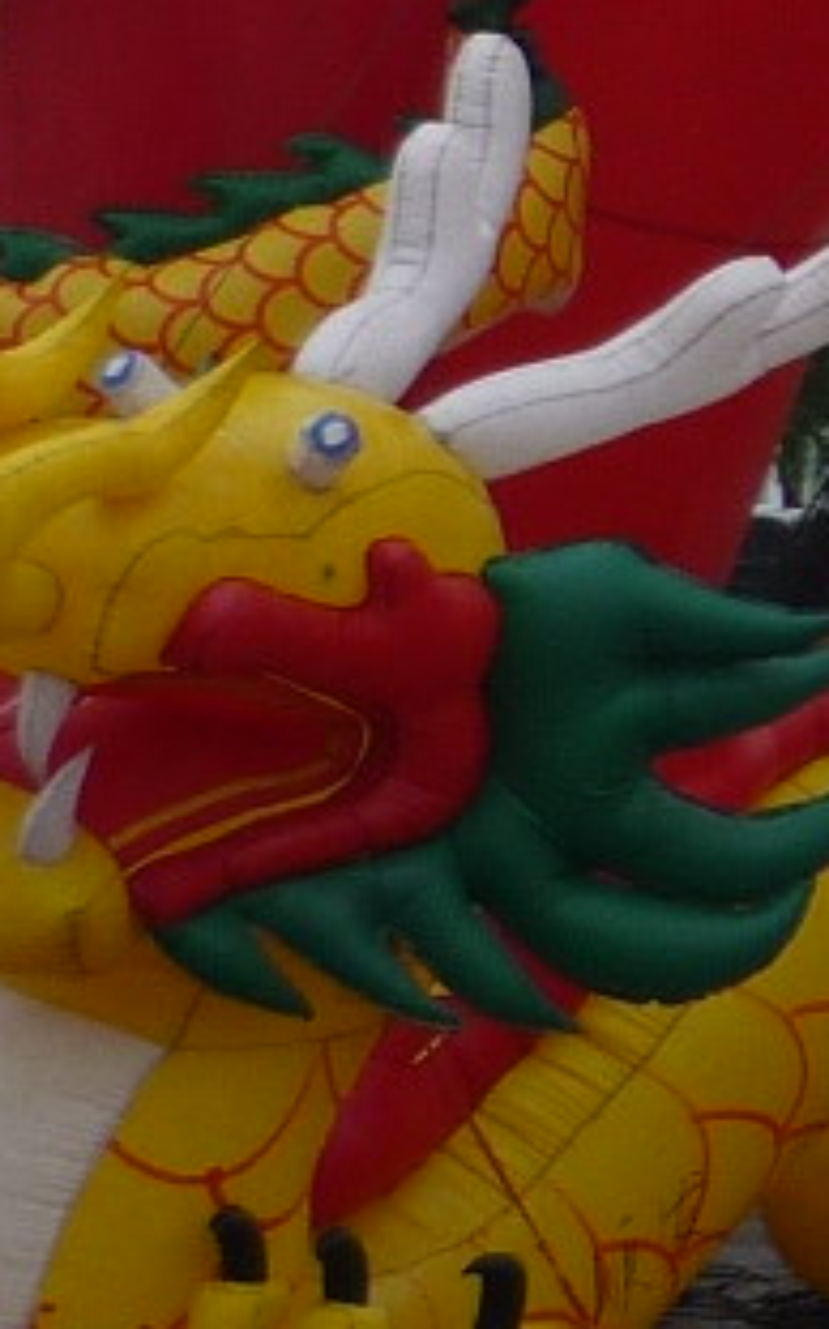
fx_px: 6516
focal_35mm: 180
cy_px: -141
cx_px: 3333
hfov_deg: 6.1
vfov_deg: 11.5
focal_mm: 5.5
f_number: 2.8
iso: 100
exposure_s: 1/100
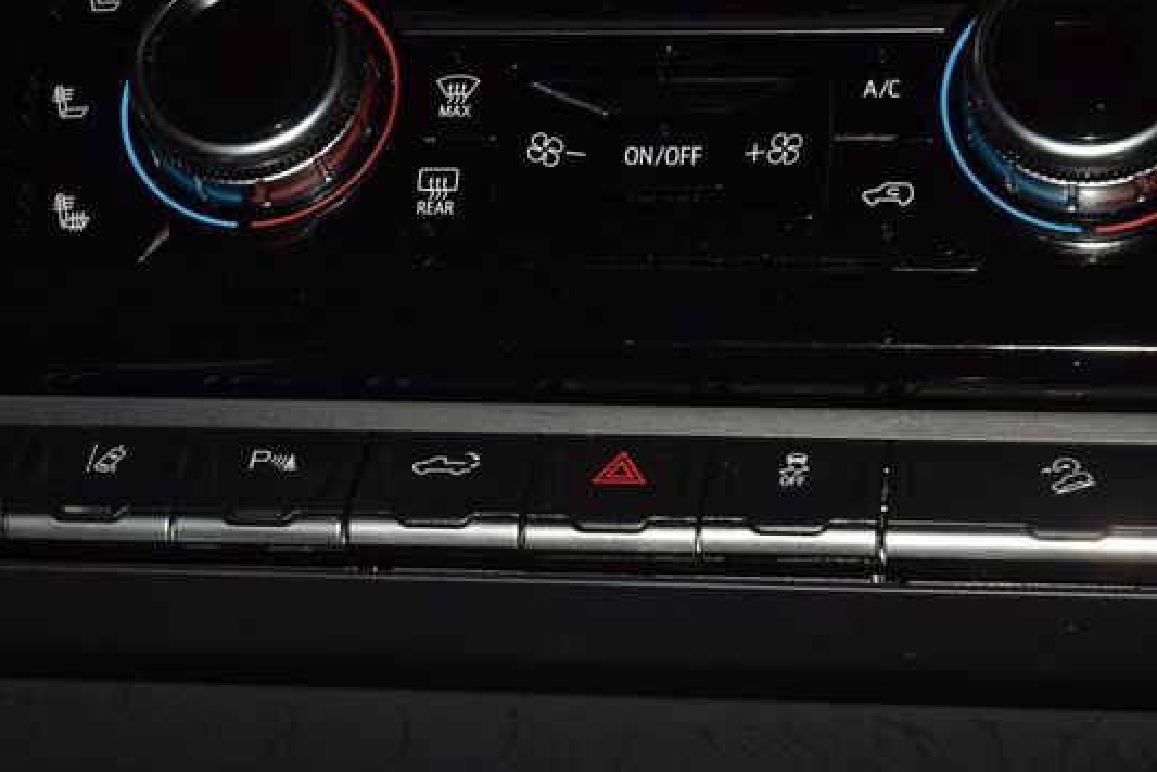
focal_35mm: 126
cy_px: 456
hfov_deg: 16.3
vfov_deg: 10.9
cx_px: 534
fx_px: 4052
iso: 100
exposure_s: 1/125
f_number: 8
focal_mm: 70
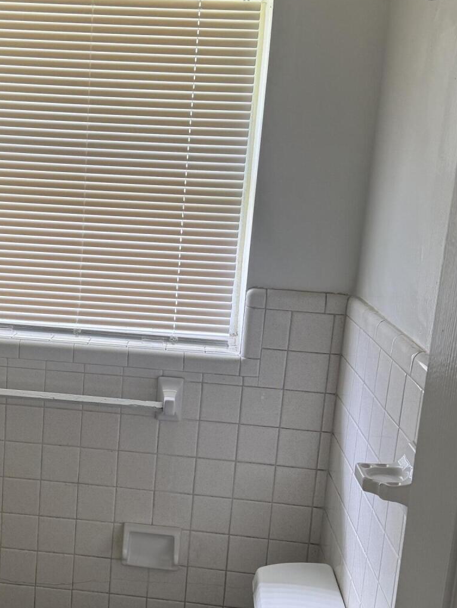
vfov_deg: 40.4
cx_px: 100
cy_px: 329
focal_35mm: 47
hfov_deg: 30.2
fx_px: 827
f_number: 1.78
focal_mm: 6.76
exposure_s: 1/121
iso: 125
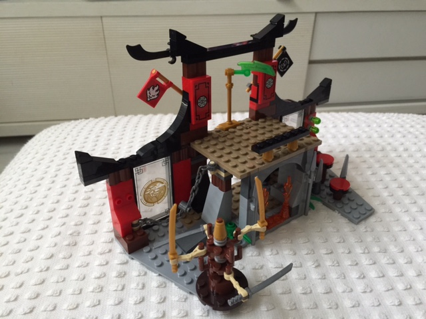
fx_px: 357
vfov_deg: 48.2
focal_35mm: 29
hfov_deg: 61.7
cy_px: 160
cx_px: 213
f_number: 2.2
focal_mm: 4.15
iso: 80
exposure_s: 1/15
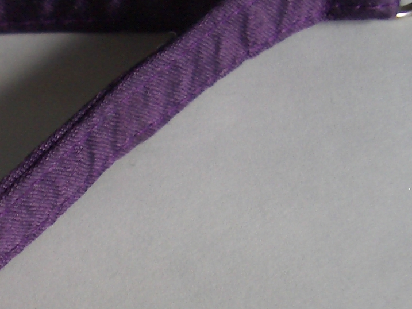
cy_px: 297
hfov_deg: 18.4
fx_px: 1190
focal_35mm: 100
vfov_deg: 14.6
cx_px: -111
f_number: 2.6
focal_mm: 5.8
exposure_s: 1/40
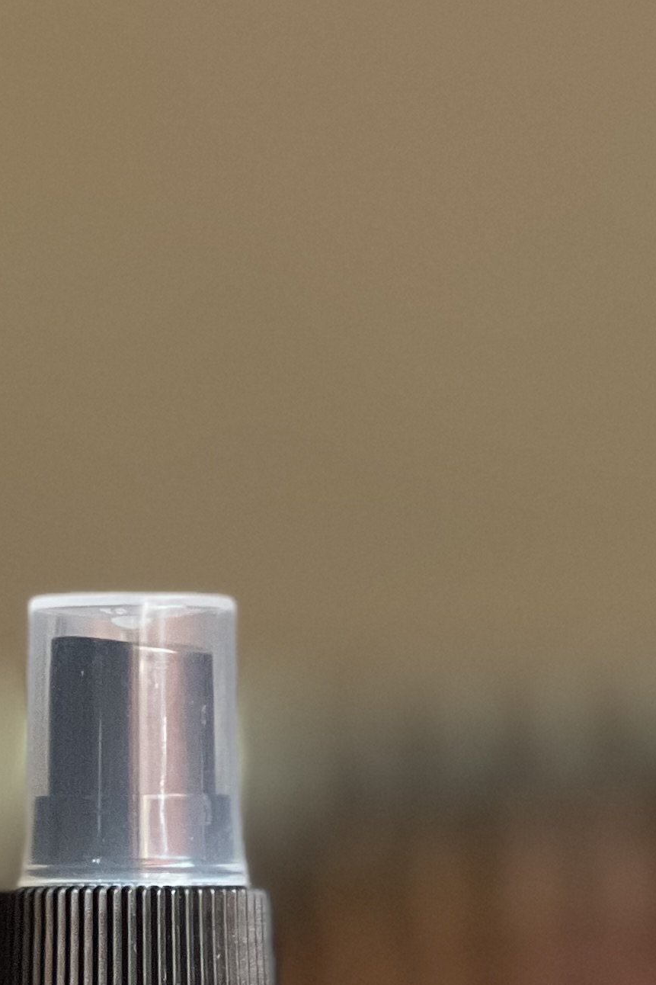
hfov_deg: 5.5
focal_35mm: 250
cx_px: 151
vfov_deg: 8.1
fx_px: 6835
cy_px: 1520
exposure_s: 1/110
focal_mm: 9
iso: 250
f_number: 2.8
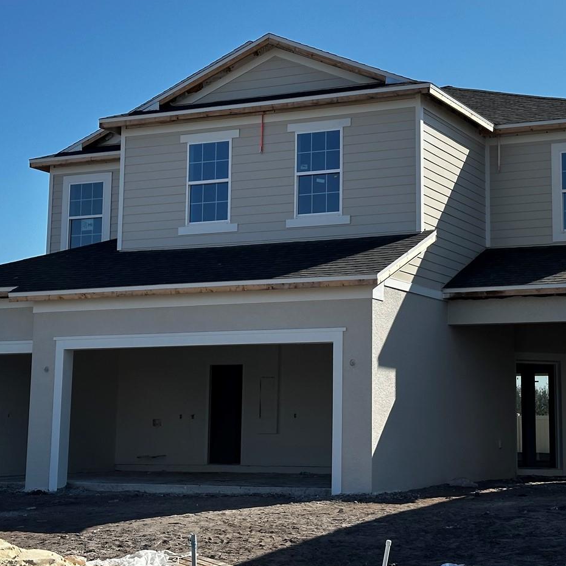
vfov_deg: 23.6
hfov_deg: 23.6
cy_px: 219
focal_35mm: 73
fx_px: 1350
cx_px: 349
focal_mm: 6.86
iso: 64
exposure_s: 1/4367
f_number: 1.78
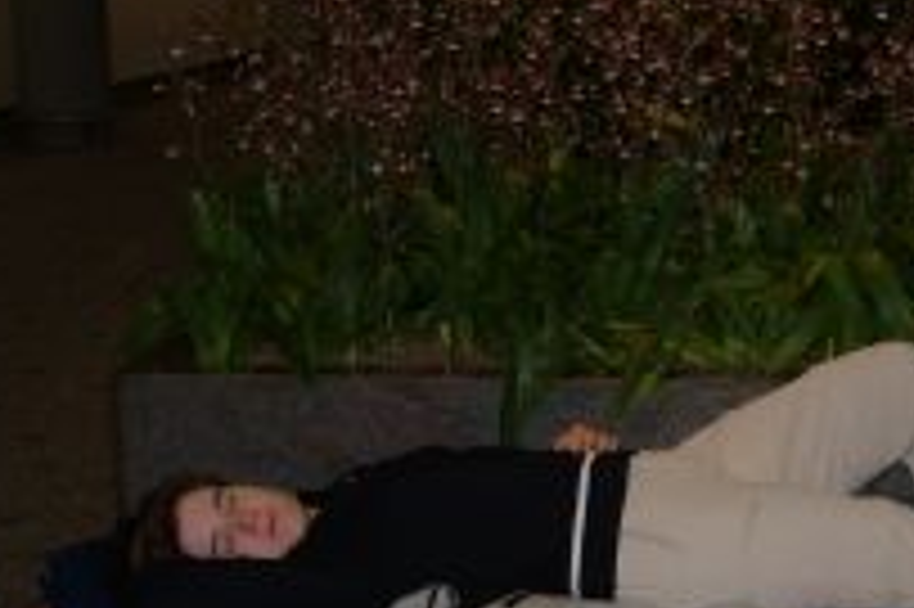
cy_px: 583
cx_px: 684
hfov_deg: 21.3
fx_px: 2410
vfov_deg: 14.2
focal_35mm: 95
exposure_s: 1/60
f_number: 4.5
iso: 100
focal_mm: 30
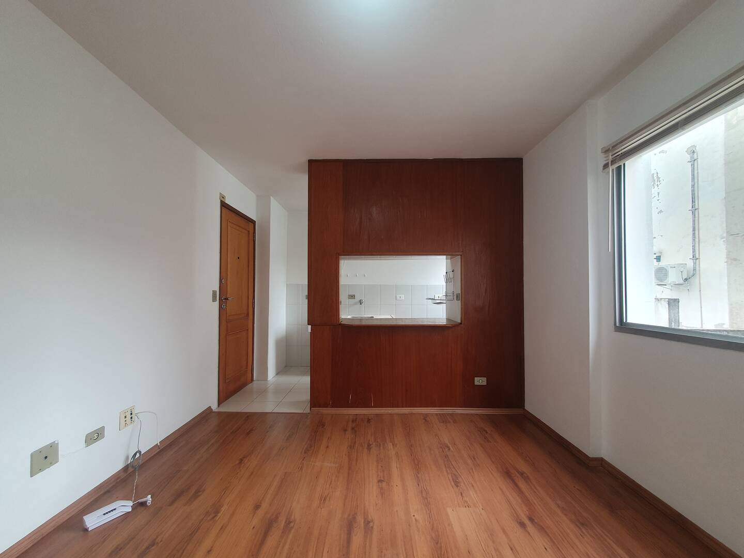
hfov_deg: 106.2
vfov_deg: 89.9
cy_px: 279
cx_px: 372
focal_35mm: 13
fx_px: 279
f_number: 2.2
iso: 50
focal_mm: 1.8
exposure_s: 1/60
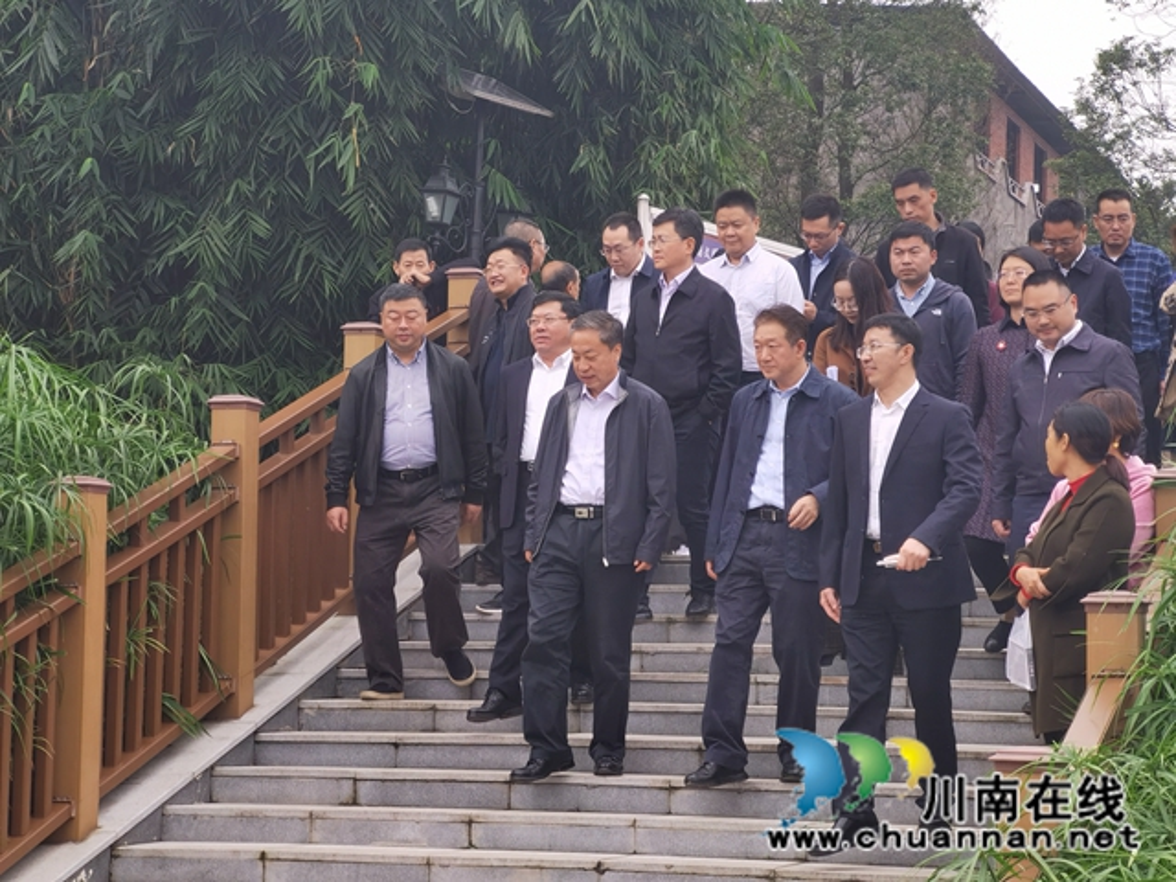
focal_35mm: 94
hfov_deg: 20.9
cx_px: 588
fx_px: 3193
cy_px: 441
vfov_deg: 15.7
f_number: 2.4
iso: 50
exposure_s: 1/147
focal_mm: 7.48
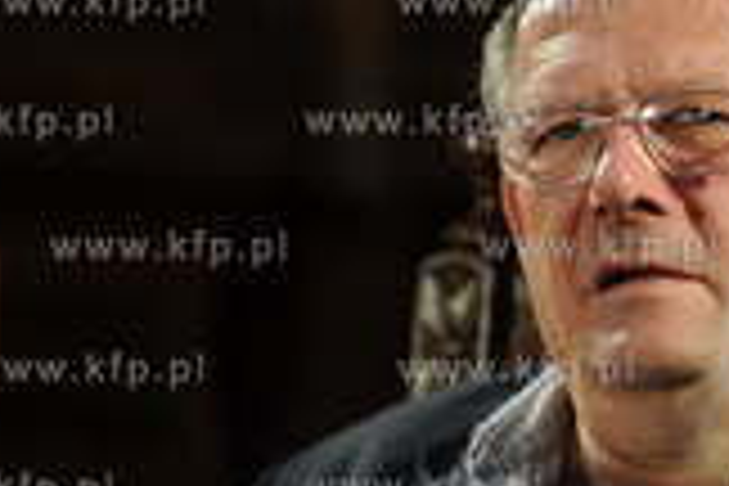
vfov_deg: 2.8
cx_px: 756
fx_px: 9982
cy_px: 306
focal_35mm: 493
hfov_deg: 4.2
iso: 400
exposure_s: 1/50
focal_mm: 200
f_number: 2.8
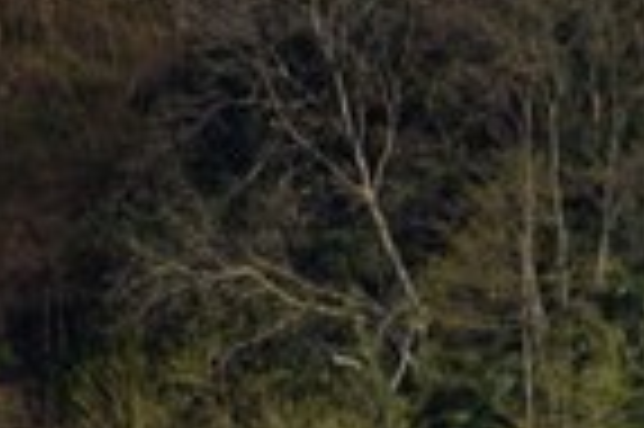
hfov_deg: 1.5
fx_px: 24033
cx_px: 1311
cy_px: 930
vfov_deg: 1.0
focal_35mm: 1345
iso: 200
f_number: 5.6
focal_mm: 300
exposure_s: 1/500
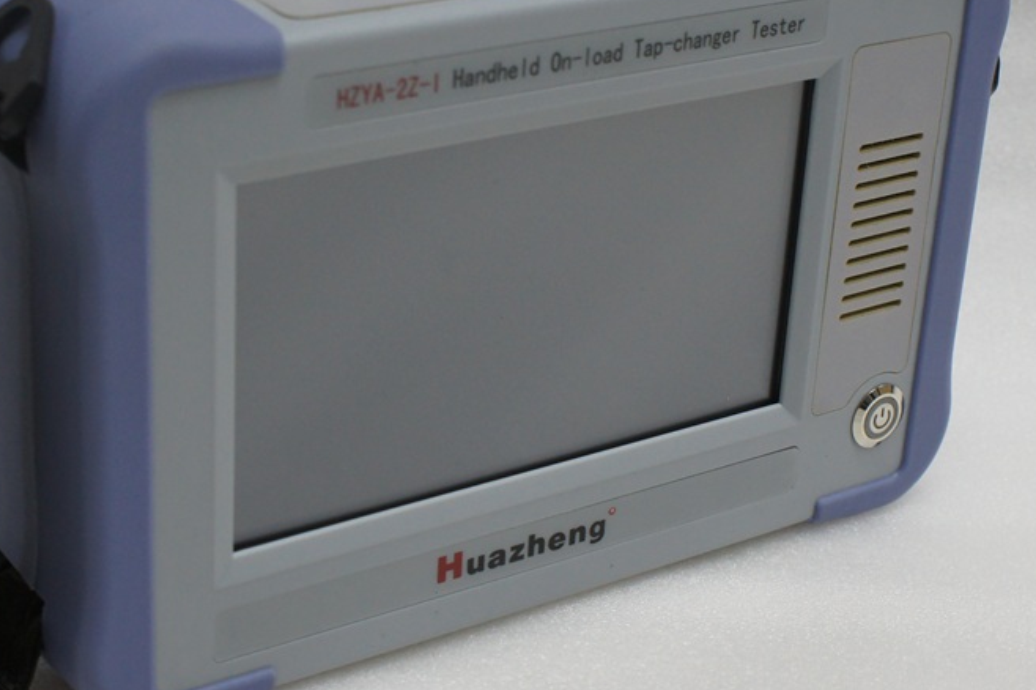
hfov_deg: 26.3
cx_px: 485
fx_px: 2215
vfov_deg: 17.7
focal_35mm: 77
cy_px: 277
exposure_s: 1/50
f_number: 5
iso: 640
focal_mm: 30
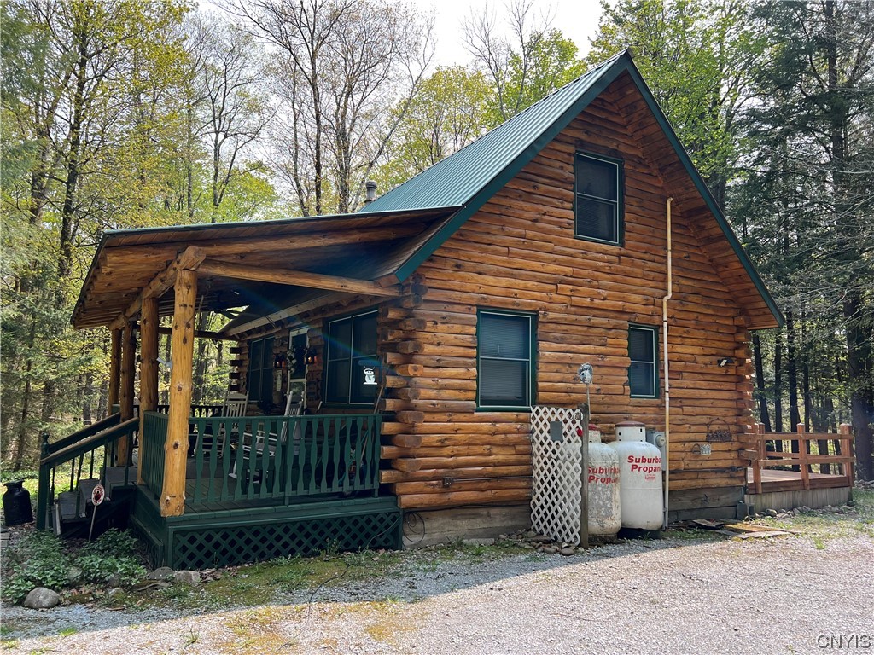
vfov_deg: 53.1
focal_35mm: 26
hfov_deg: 67.3
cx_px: 437
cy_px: 328
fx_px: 656
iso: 50
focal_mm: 5.7
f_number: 1.5
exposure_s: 1/797
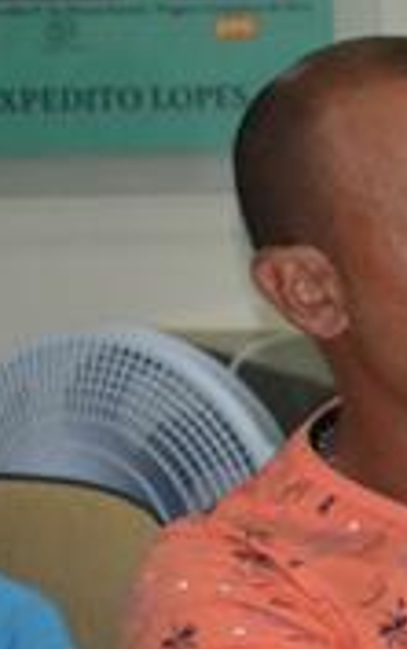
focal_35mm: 221
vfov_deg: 9.4
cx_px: 1038
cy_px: 588
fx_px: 3913
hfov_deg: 5.7
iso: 3200
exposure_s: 1/60
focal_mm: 40
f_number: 4.5
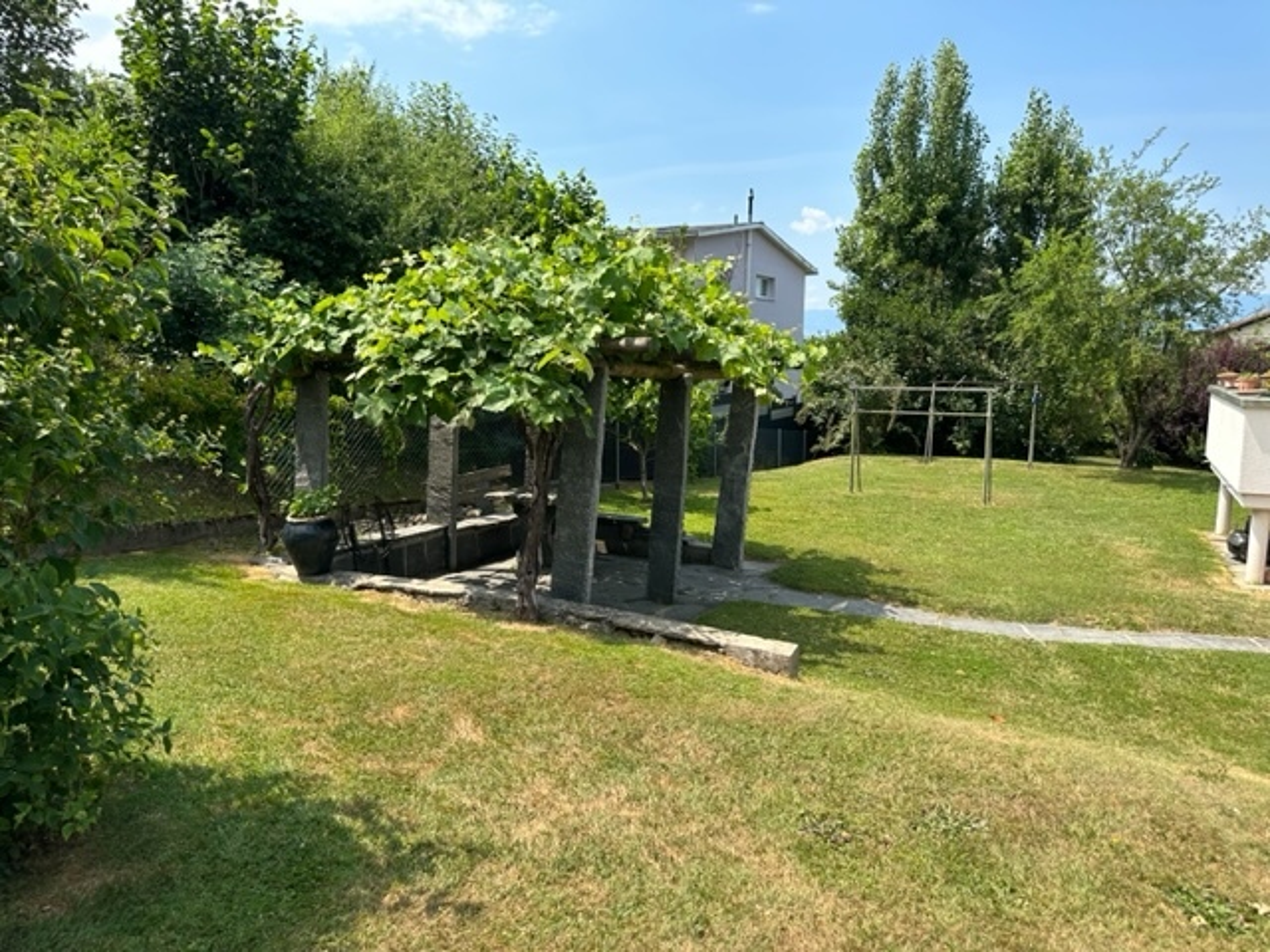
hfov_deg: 71.6
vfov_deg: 56.8
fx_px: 881
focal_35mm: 24
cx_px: 635
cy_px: 476
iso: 80
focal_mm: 6.86
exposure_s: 1/2353
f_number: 1.78
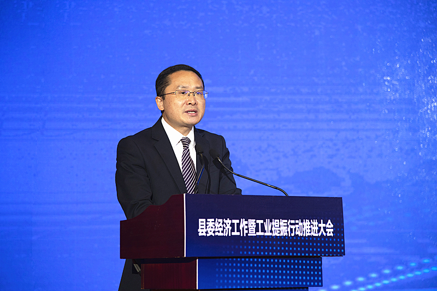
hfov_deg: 17.1
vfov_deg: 11.4
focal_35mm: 120
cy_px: 146
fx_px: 1456
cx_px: 218
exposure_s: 1/200
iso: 1250
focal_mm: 120
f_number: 4
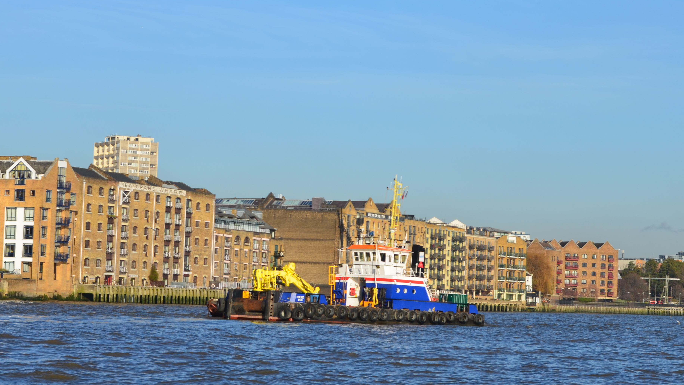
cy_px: 169
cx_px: 365
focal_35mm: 117
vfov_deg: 10.4
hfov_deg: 18.4
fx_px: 2117
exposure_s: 1/160
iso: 100
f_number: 11
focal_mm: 55
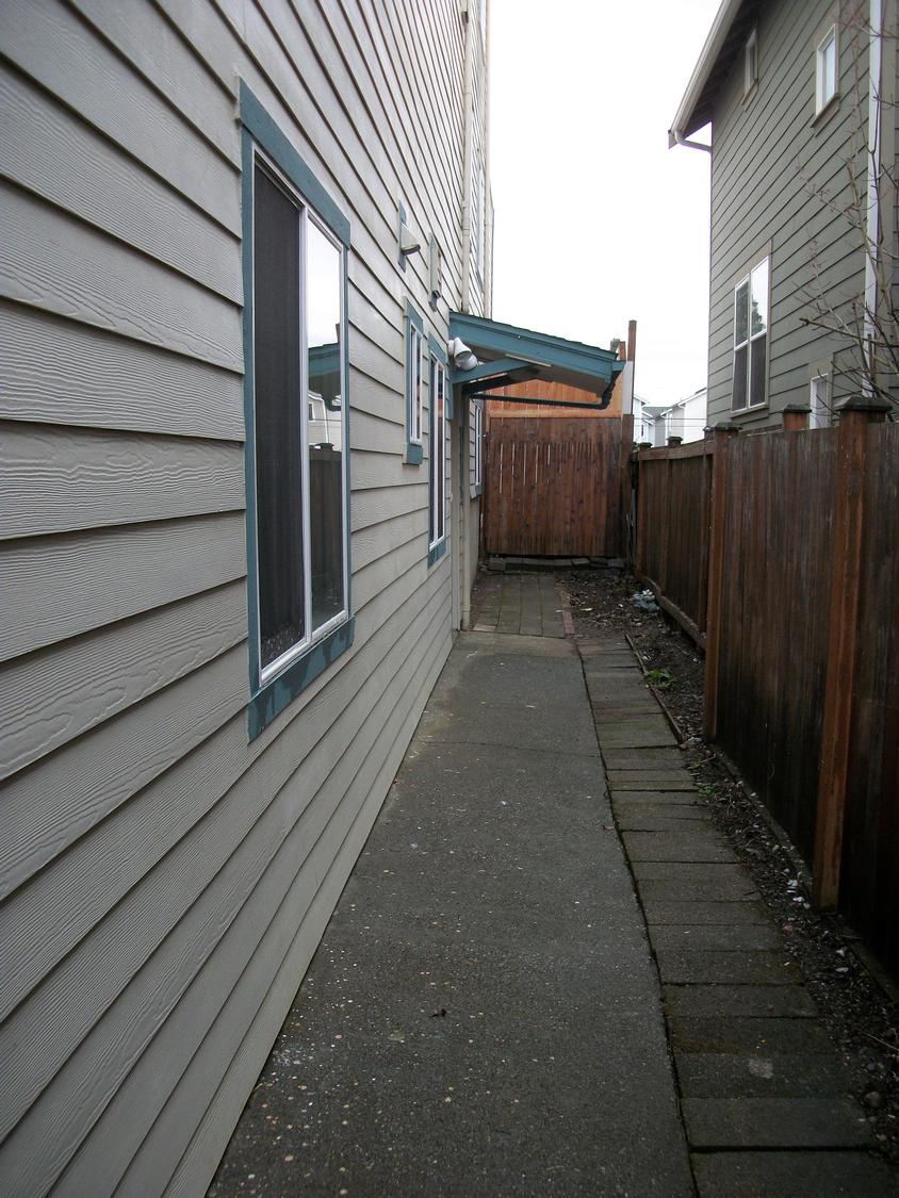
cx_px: 450
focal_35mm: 32
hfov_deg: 44.2
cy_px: 599
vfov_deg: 56.8
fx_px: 1108
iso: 80
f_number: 2.9
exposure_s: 1/125
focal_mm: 5.7
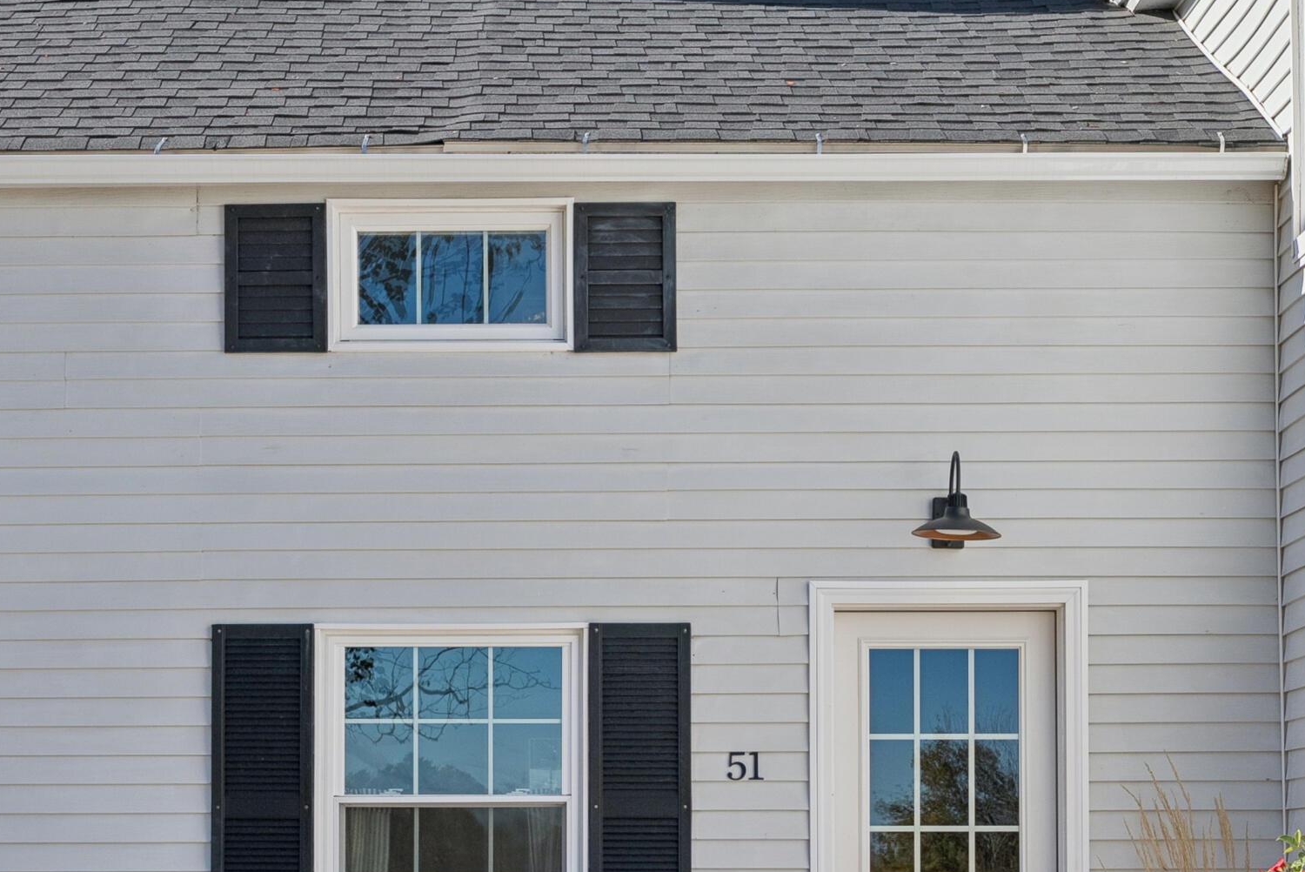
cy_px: 848
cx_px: 617
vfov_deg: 19.3
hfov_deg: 29.2
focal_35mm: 69
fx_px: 2503
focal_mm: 34.5
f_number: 7.1
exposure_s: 1/1000
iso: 320
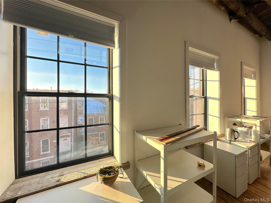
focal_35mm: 14
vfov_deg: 85.7
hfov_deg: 102.1
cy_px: 102
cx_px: 136
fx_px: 110
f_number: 2.2
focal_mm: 2.22
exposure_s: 1/237
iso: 40
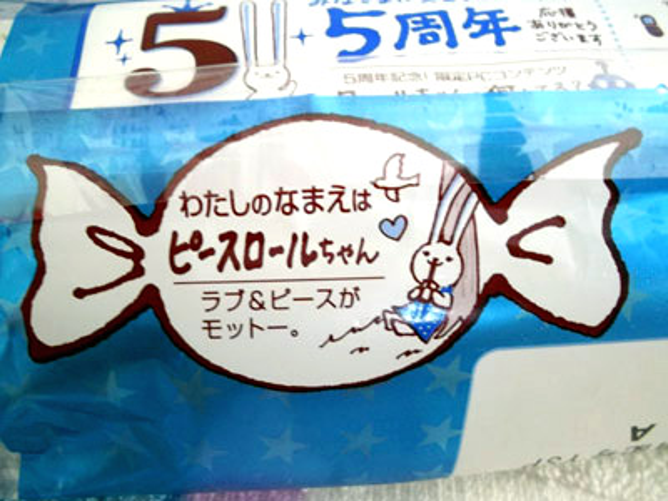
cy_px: 250
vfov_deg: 44.2
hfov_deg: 56.8
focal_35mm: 32
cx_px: 334
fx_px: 618
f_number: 3.5
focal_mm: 5.8
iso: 200
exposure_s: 1/4
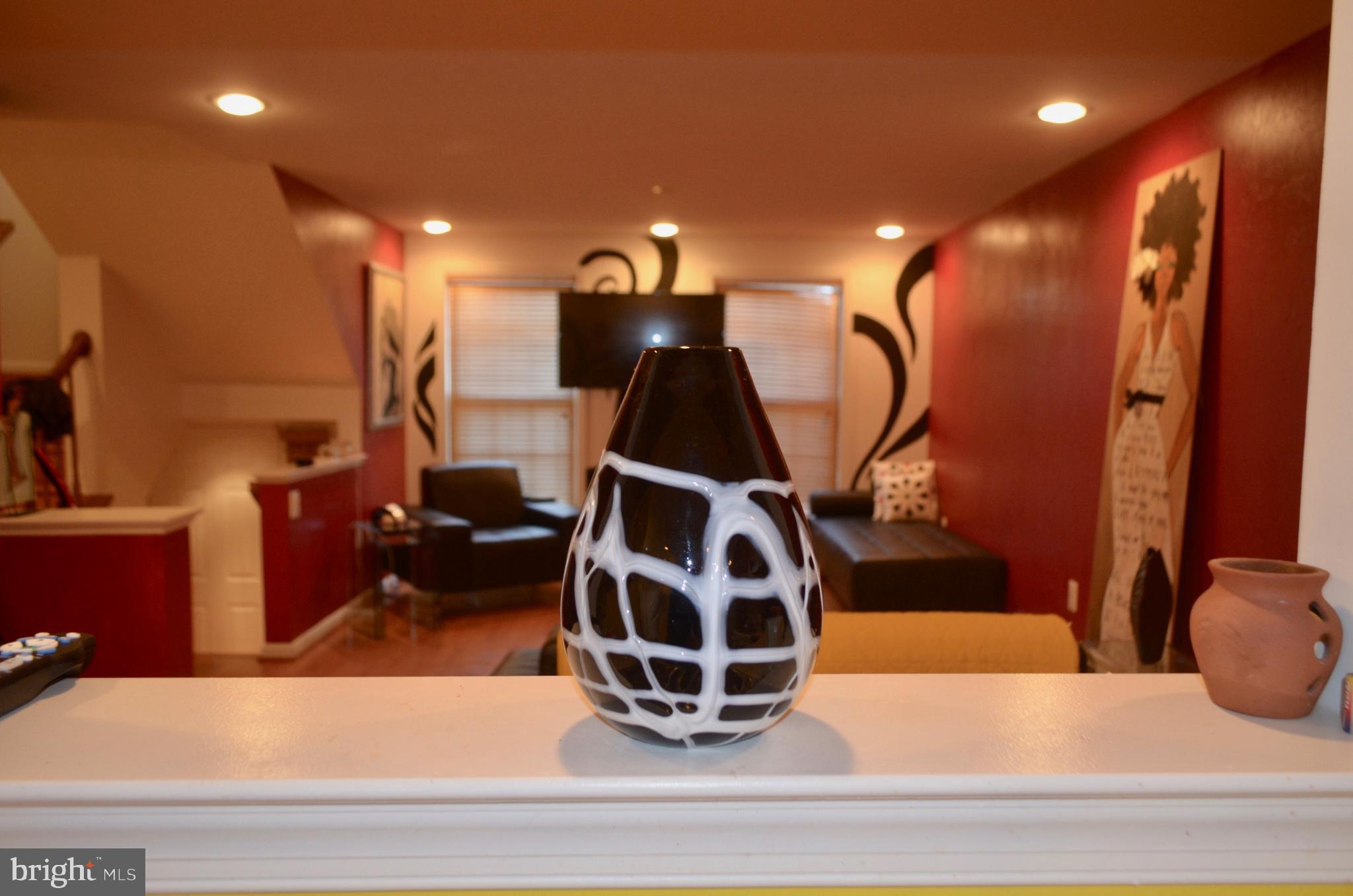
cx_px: 676
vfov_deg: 47.7
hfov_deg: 67.5
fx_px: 1013
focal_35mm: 27
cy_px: 448
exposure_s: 1/30
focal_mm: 18
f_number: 3.5
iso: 560
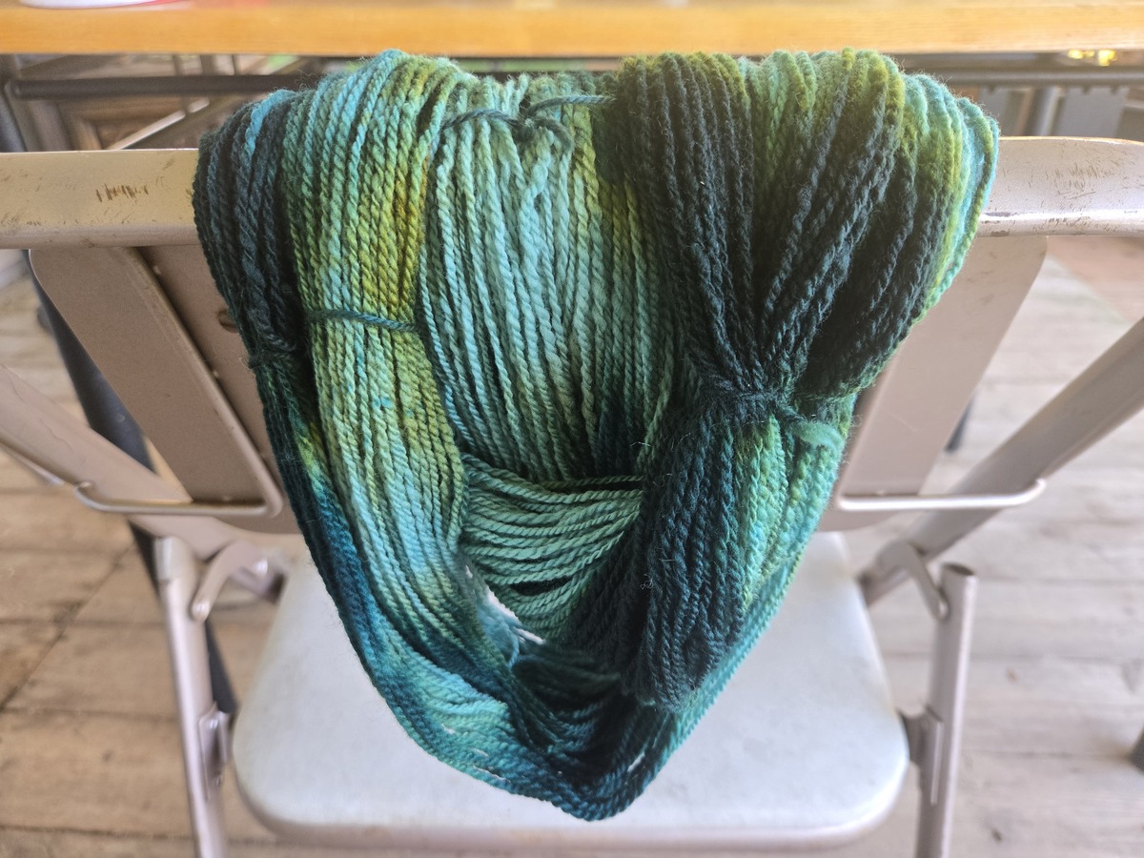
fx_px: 760
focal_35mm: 23
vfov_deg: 58.9
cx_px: 572
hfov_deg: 73.9
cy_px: 429
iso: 200
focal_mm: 5.4
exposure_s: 1/180
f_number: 1.8
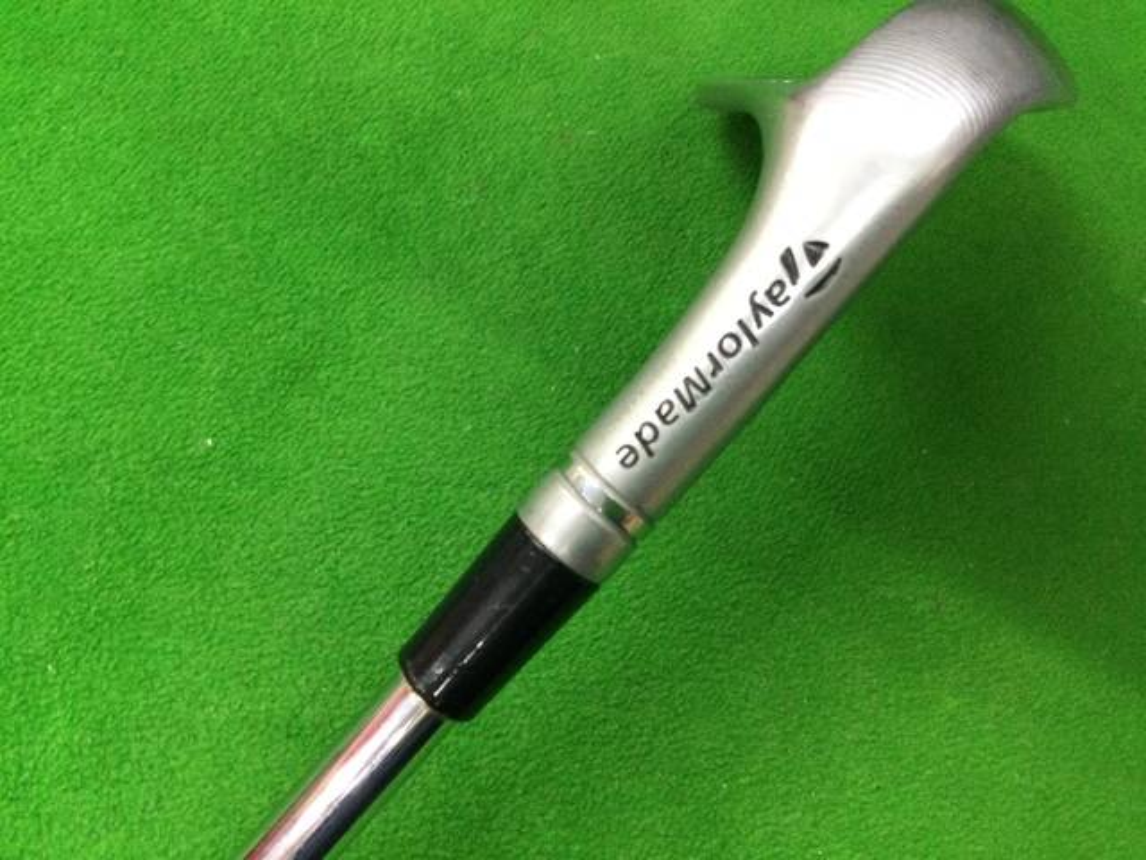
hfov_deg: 58.4
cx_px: 573
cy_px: 430
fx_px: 1026
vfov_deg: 45.4
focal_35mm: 31
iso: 125
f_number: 2.4
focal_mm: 3.3
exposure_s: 1/30
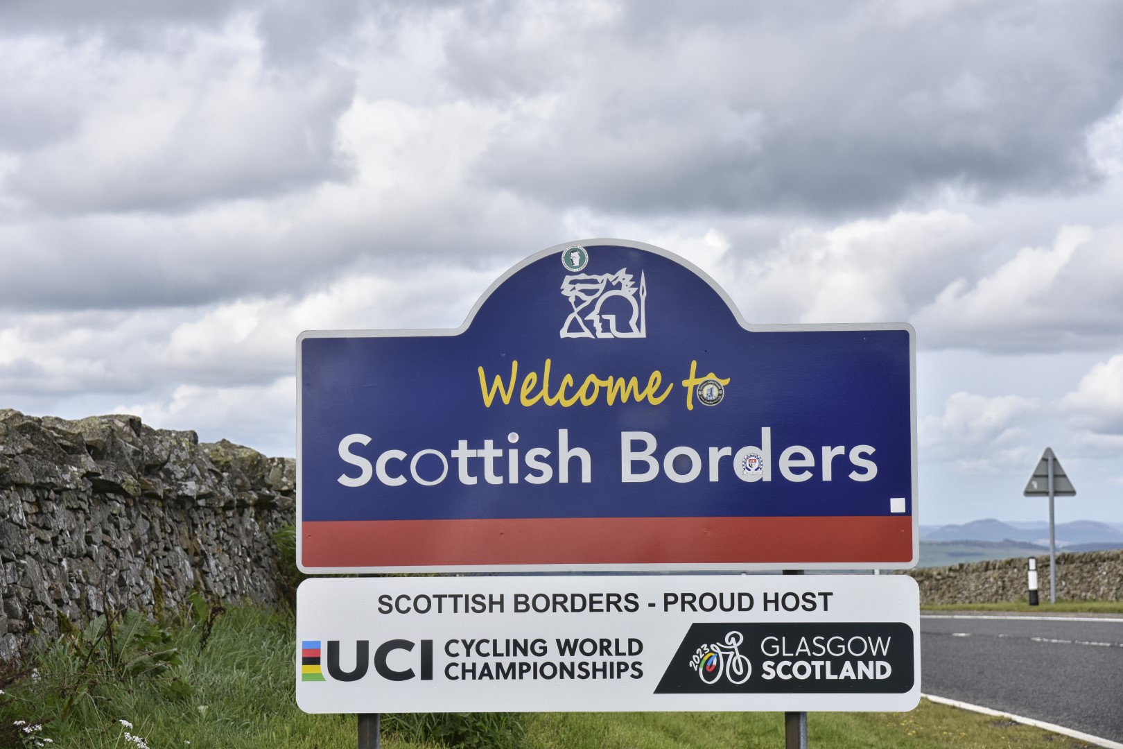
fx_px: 3275
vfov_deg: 13.0
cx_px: 562
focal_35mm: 105
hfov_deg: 19.5
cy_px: 374
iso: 200
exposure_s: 1/800
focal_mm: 70
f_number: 7.1
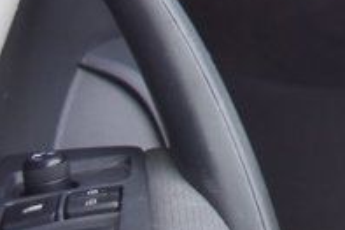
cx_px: 811
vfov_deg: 8.2
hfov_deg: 11.2
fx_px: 1494
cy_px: -298
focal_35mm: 156
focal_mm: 20
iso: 560
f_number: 4
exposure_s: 1/60
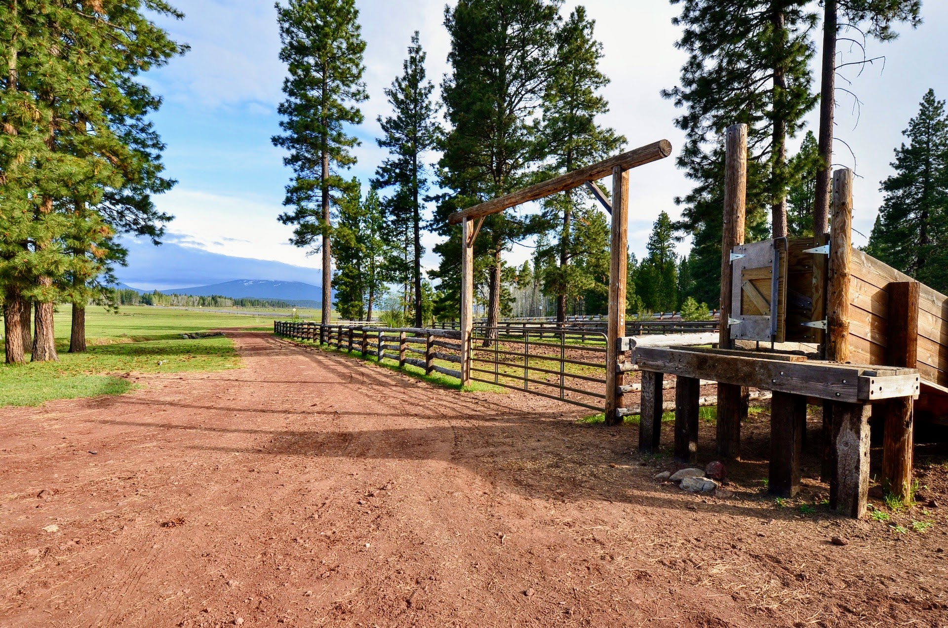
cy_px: 314
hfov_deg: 90.1
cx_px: 474
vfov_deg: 67.2
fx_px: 473
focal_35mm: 18
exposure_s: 1/200
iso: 400
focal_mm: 12
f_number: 10
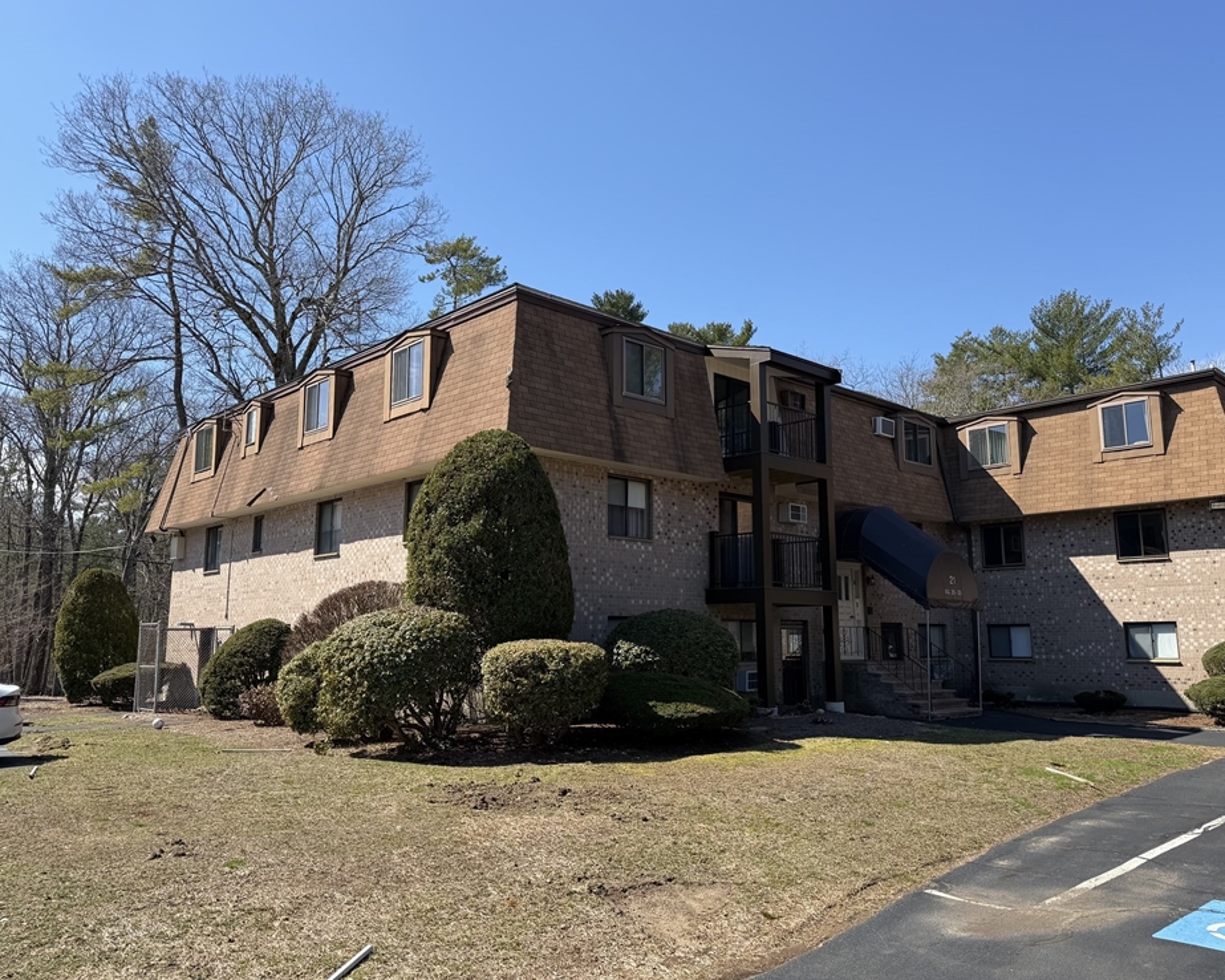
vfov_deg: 54.9
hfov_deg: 66.0
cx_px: 646
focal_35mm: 26
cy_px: 479
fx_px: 942
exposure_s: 1/2611
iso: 80
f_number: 1.78
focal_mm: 6.76
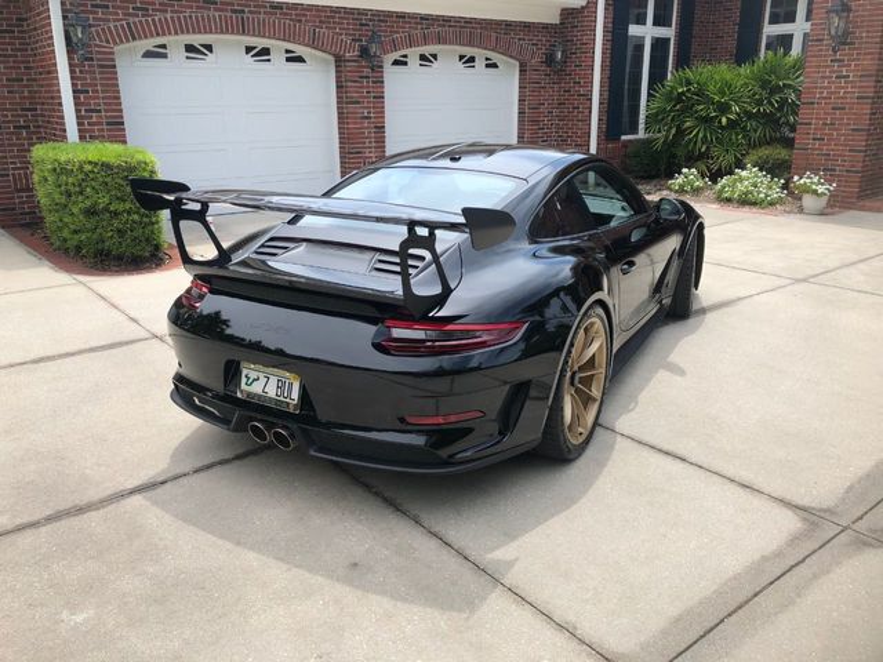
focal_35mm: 28
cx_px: 442
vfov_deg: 49.7
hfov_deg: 63.4
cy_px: 331
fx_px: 714
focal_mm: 3.99
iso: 20
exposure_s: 1/1156
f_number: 1.8
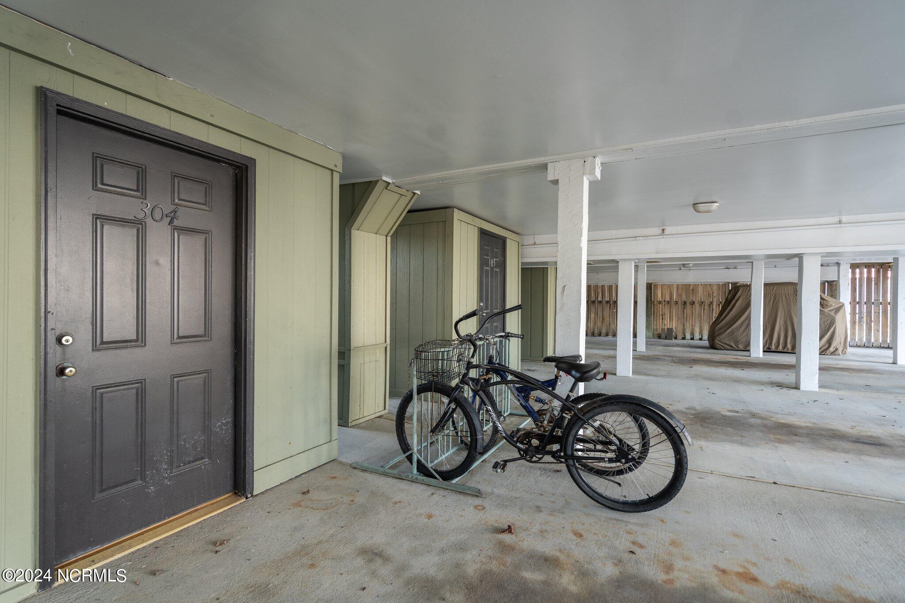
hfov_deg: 96.7
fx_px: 402
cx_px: 452
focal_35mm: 16
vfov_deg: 73.7
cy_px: 302
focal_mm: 16
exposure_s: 1/30
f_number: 4
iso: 320
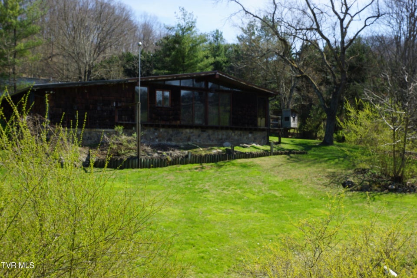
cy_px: 139
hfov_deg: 43.6
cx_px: 208
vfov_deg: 29.9
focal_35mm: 45
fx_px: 521
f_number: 10
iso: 100
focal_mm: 30
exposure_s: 1/100
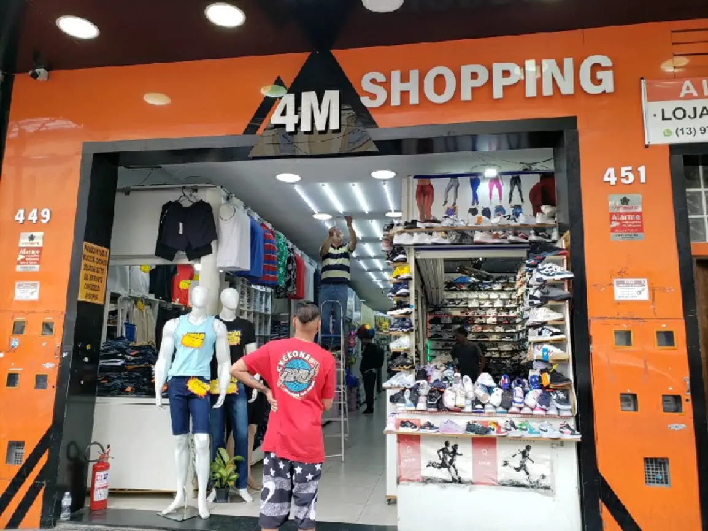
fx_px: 532
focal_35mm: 26
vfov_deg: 53.1
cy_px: 266
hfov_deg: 67.3
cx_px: 354
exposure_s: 1/125
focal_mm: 4.3
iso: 50
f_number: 2.4
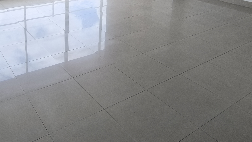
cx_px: 66
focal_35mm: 35
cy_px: -14
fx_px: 234
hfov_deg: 54.2
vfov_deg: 30.3
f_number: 2.2
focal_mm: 1.65
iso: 50
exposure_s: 1/438
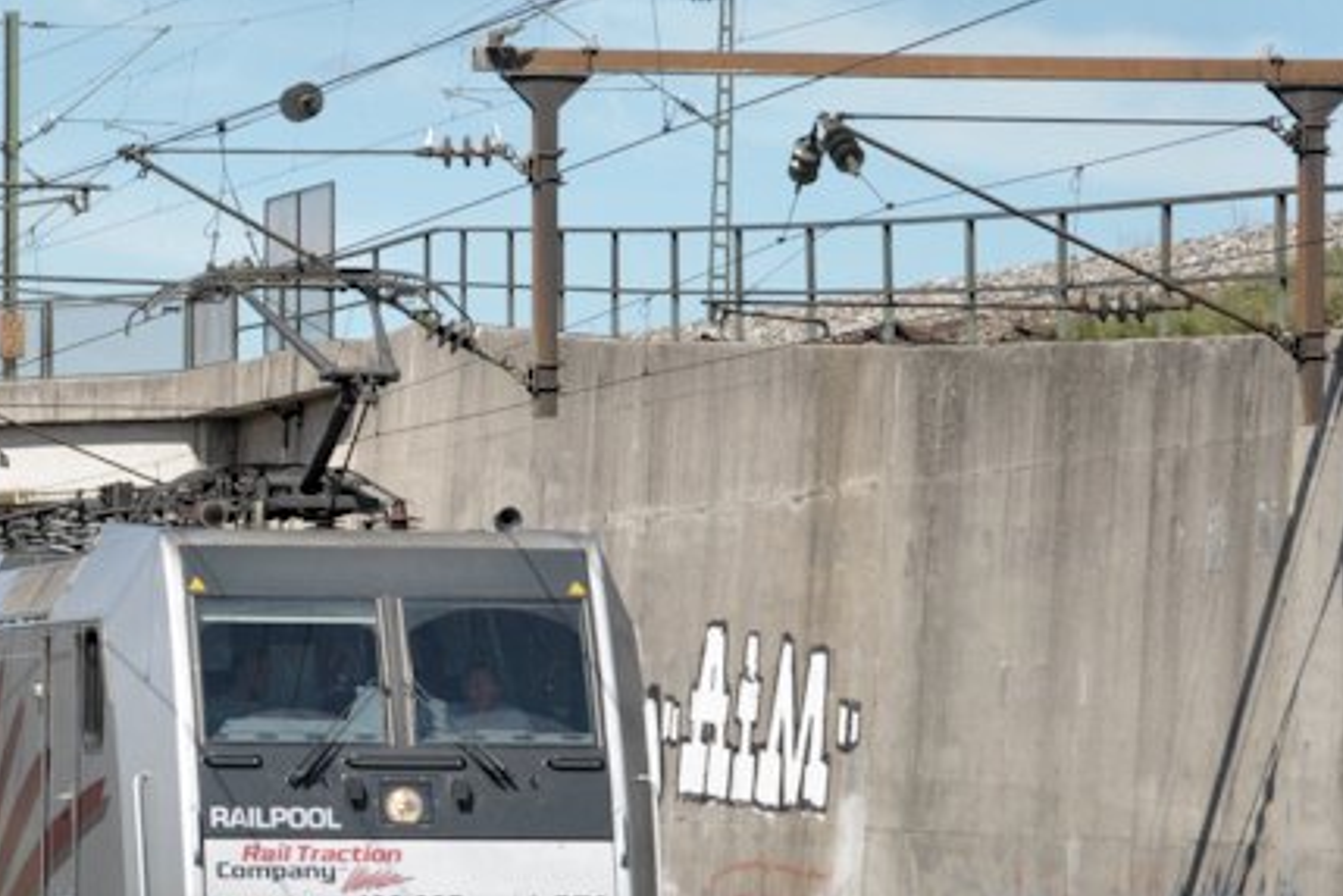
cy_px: 465
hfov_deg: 11.0
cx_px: 254
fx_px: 6938
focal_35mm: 186
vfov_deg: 7.4
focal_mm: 52
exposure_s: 1/800
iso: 320
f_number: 8
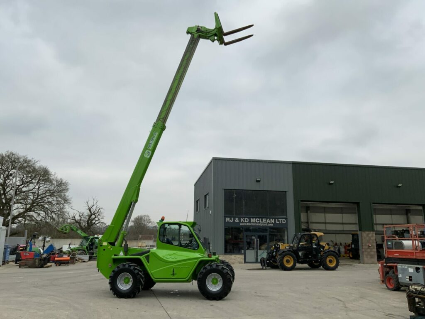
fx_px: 356
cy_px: 160
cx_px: 212
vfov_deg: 48.2
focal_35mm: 29
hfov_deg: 61.7
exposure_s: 1/220
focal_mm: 3
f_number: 1.8
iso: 16
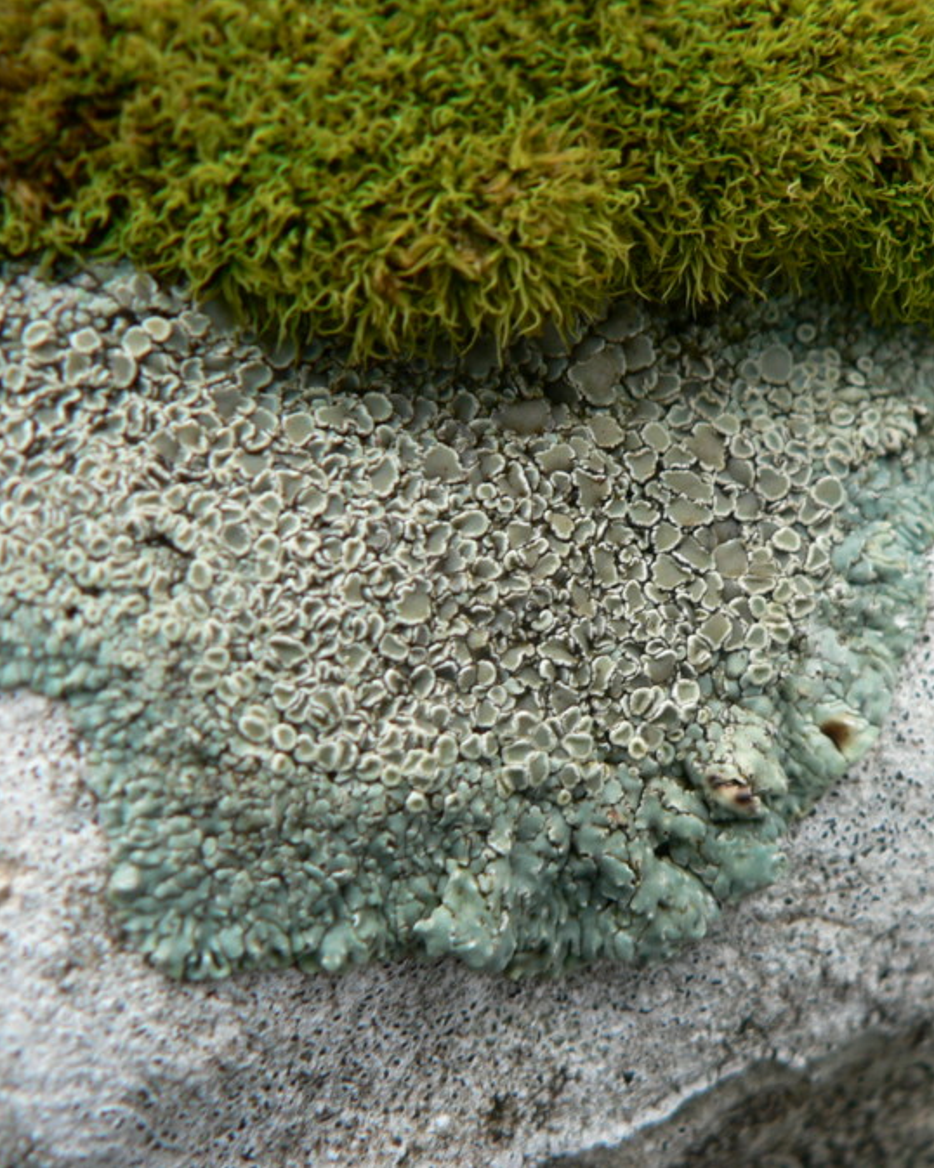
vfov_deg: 39.6
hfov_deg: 32.1
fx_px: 1625
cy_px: 584
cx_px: 500
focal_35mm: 47
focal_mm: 6
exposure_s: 1/100
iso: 80
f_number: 2.8
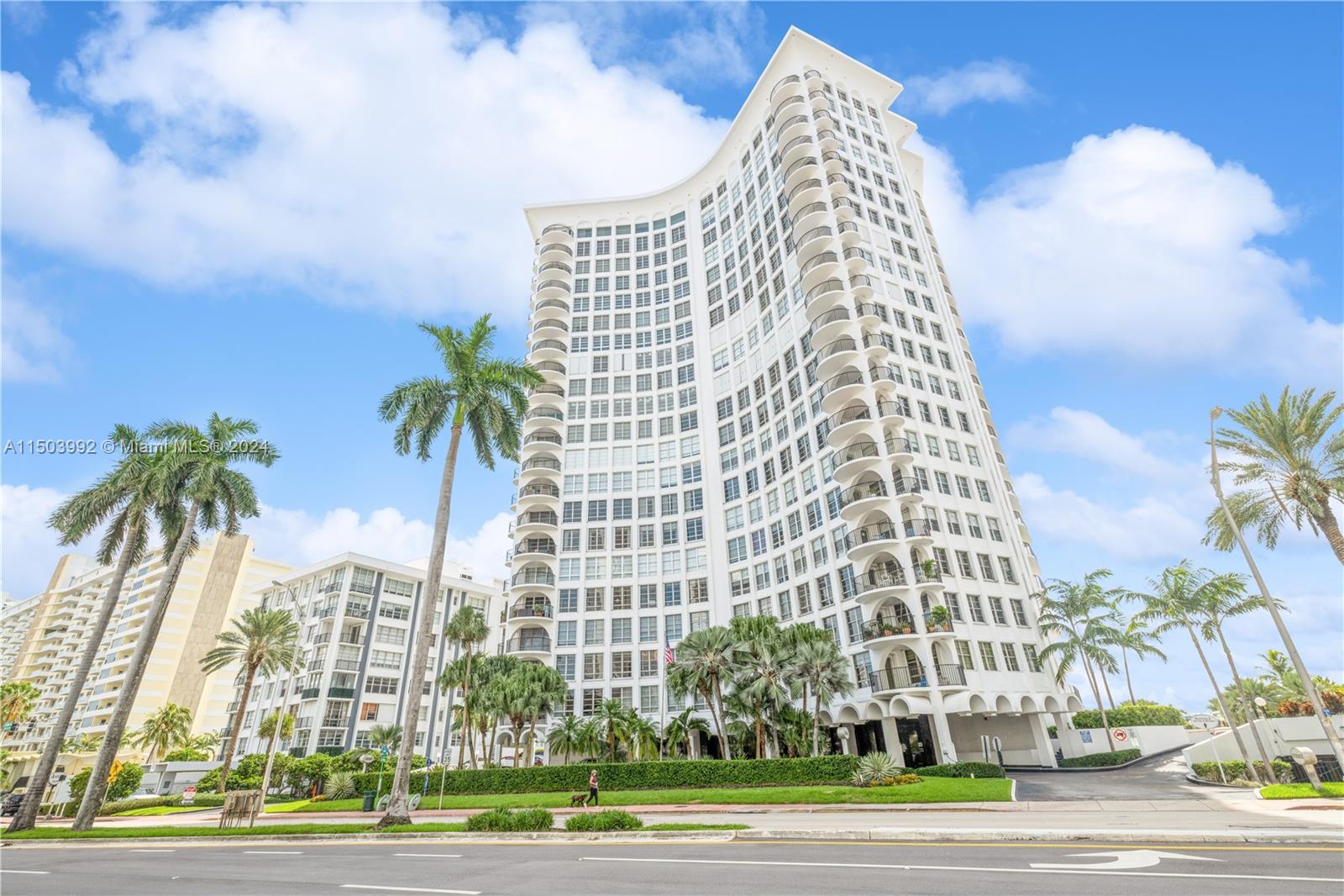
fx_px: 597
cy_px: 448
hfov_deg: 96.7
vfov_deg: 73.7
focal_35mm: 16
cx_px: 672
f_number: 9
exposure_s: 1/200
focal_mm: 16
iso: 200
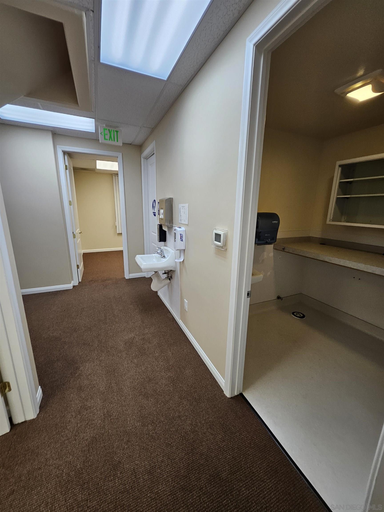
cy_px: 256
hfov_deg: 89.9
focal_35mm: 13
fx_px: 192
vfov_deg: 106.2
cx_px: 192
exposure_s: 1/60
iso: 80
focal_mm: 1.74
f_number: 2.2
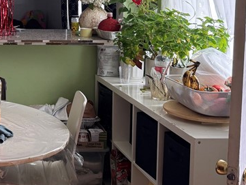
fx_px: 483
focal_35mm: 68
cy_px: 16
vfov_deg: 21.1
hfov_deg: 25.5
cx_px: -52
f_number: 1.78
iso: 125
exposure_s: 1/234
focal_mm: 6.76
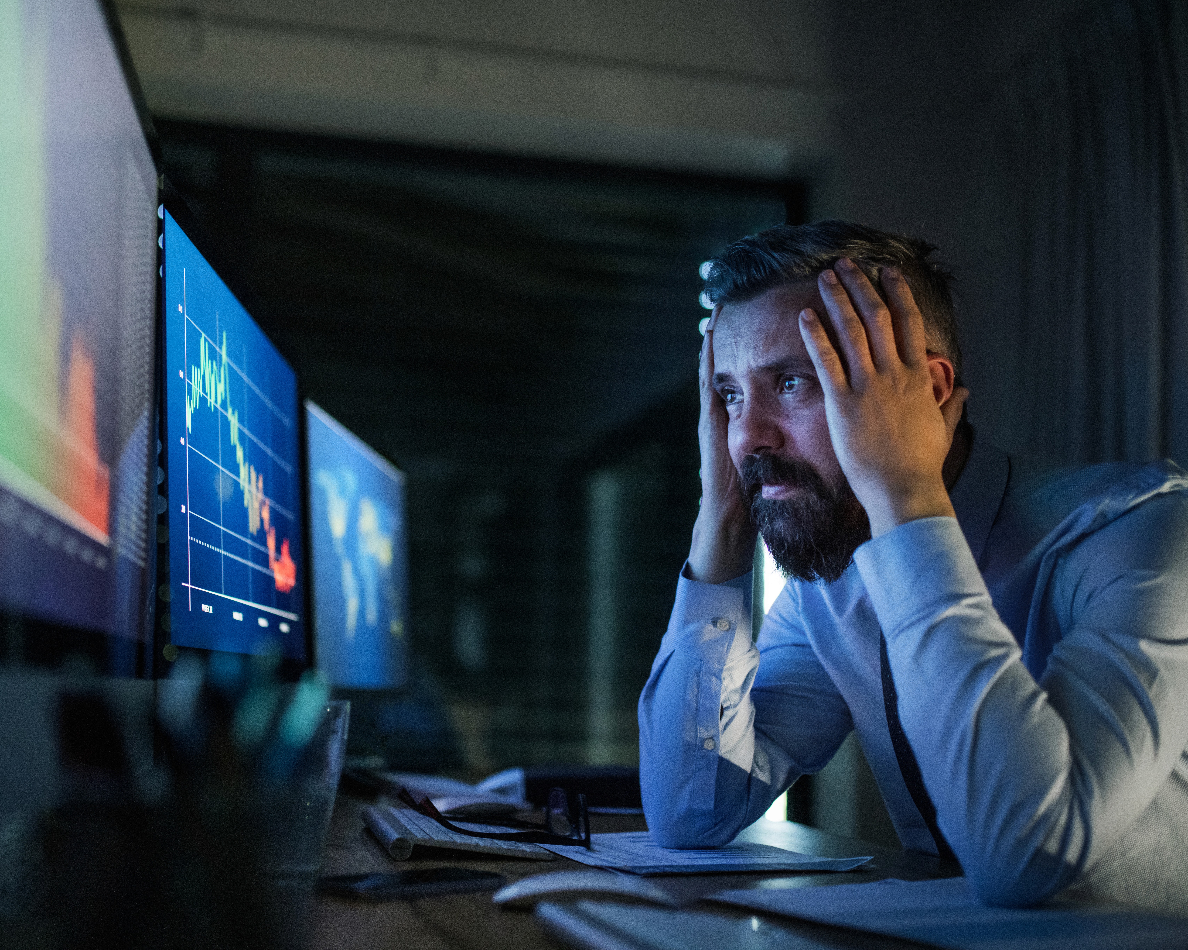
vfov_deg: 37.3
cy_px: 470
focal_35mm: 40
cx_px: 520
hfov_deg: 45.7
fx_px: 1406
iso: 3200
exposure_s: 1/250
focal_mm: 35
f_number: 1.4
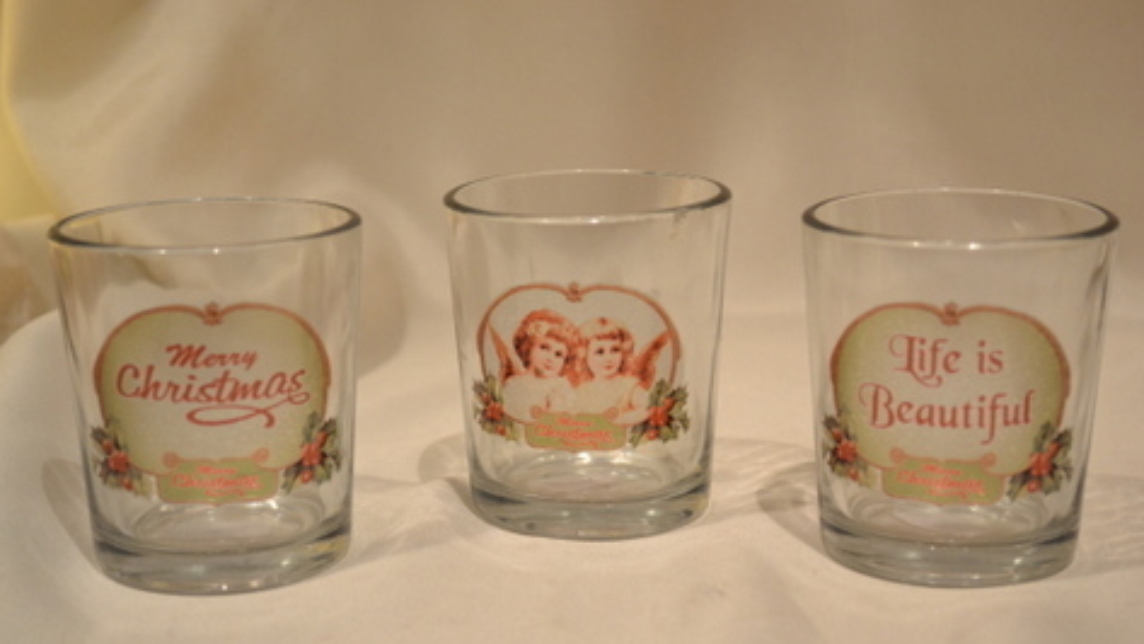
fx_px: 2032
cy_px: 386
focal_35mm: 67
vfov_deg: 18.0
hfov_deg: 31.4
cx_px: 578
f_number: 5.3
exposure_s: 1/15
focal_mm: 42
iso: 1400
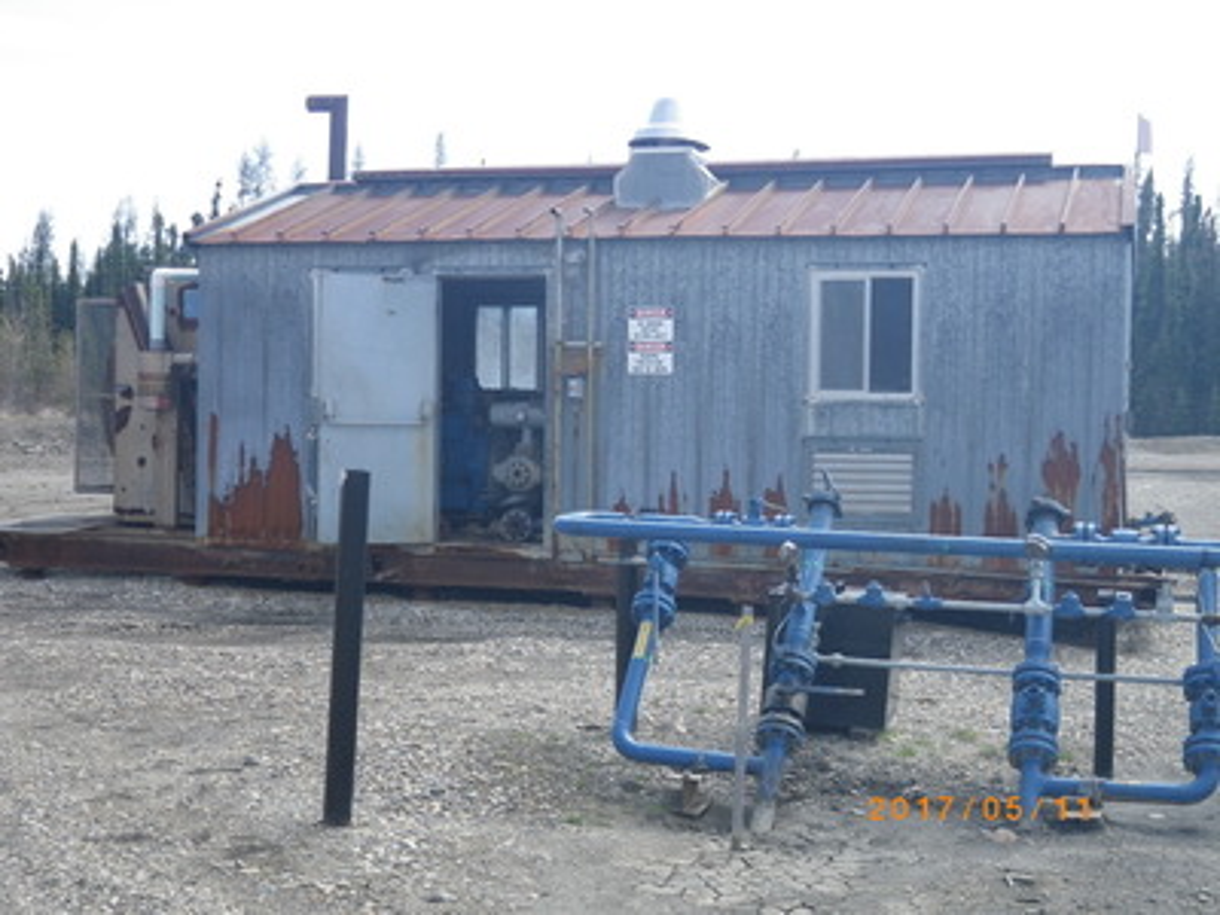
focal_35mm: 51
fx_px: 1797
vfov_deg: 28.6
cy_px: 458
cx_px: 610
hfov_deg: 37.5
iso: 80
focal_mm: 9.1
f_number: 4.4
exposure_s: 1/250
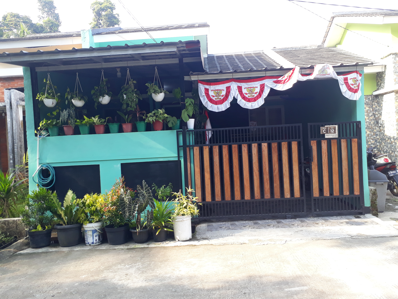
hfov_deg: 65.3
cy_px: 150
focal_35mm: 27
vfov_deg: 51.4
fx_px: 310
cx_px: 199
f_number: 1.9
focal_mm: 3.6
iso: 40
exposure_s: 1/127
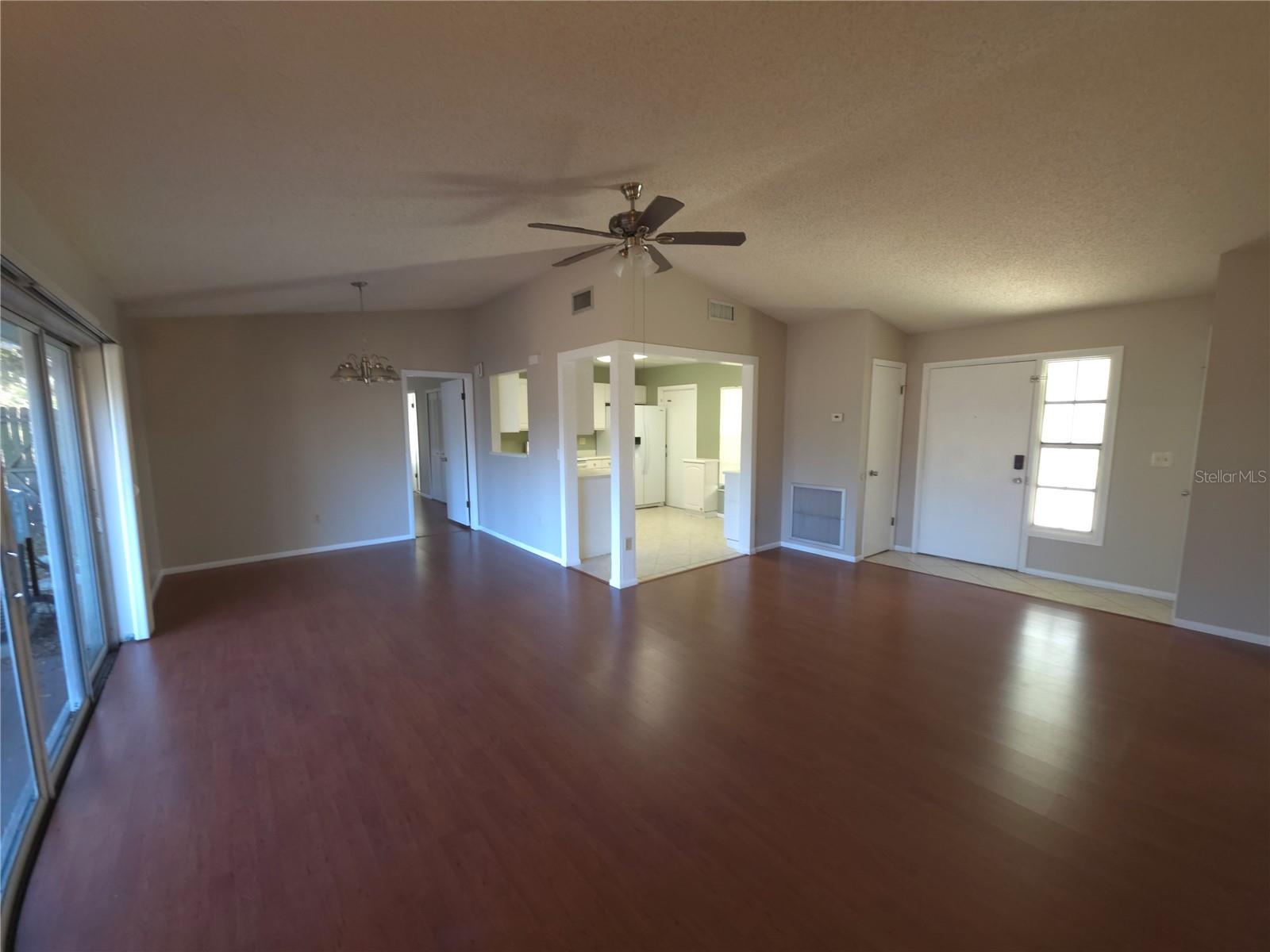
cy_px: 476
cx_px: 635
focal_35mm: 13
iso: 160
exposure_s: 1/34
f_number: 1.9
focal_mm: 2.2
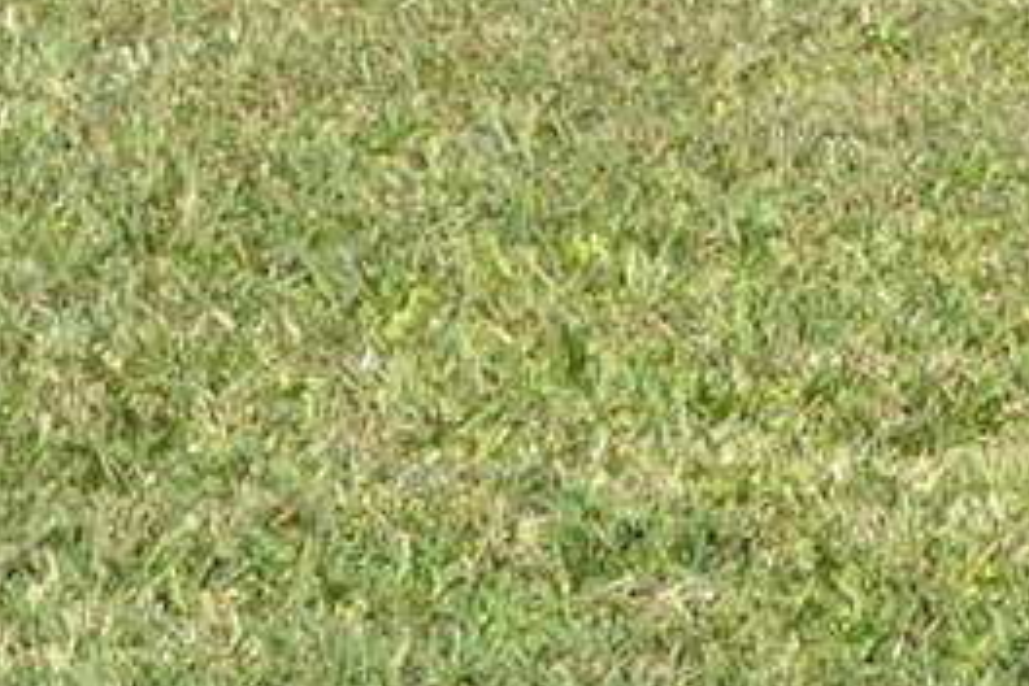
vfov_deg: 3.6
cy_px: -1662
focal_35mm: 372
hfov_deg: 5.3
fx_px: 10632
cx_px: 2541
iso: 100
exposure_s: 1/160
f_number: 6.3
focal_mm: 32
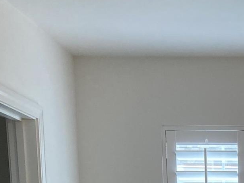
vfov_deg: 12.2
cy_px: 383
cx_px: 294
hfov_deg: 17.8
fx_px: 740
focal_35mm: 105
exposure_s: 1/60
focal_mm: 3.99
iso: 100
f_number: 1.8
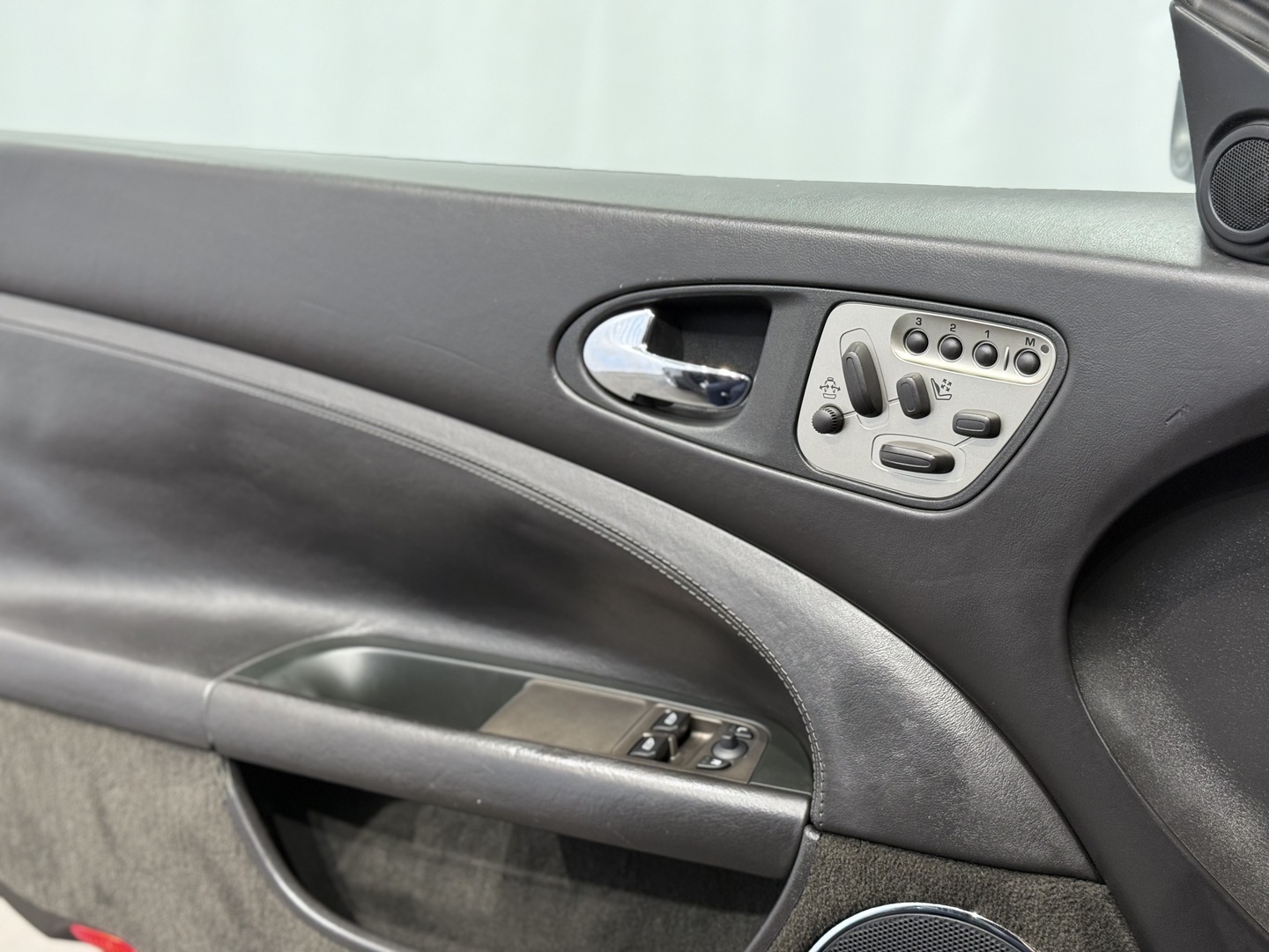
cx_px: 634
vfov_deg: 30.3
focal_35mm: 48
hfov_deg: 39.7
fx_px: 1760
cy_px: 476
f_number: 1.78
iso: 160
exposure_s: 1/50
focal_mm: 6.76
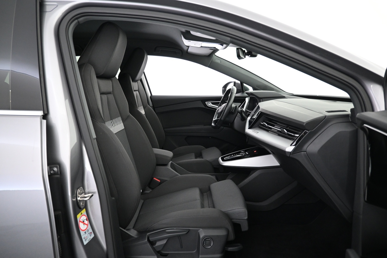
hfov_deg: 73.7
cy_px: 129
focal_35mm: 24
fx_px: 258
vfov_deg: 53.1
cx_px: 194
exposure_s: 1/20
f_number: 3.5
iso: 1600
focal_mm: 16
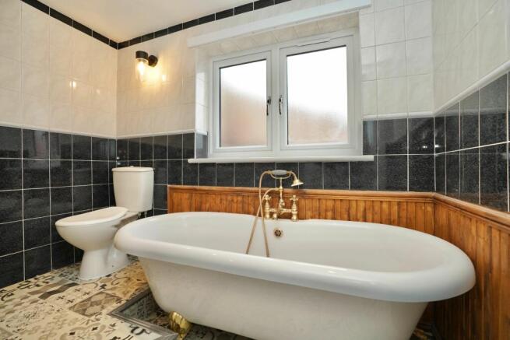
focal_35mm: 16
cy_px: 170
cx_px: 255
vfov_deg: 73.8
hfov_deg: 96.7
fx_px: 227
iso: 160
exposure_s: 1/60
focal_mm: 16
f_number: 4
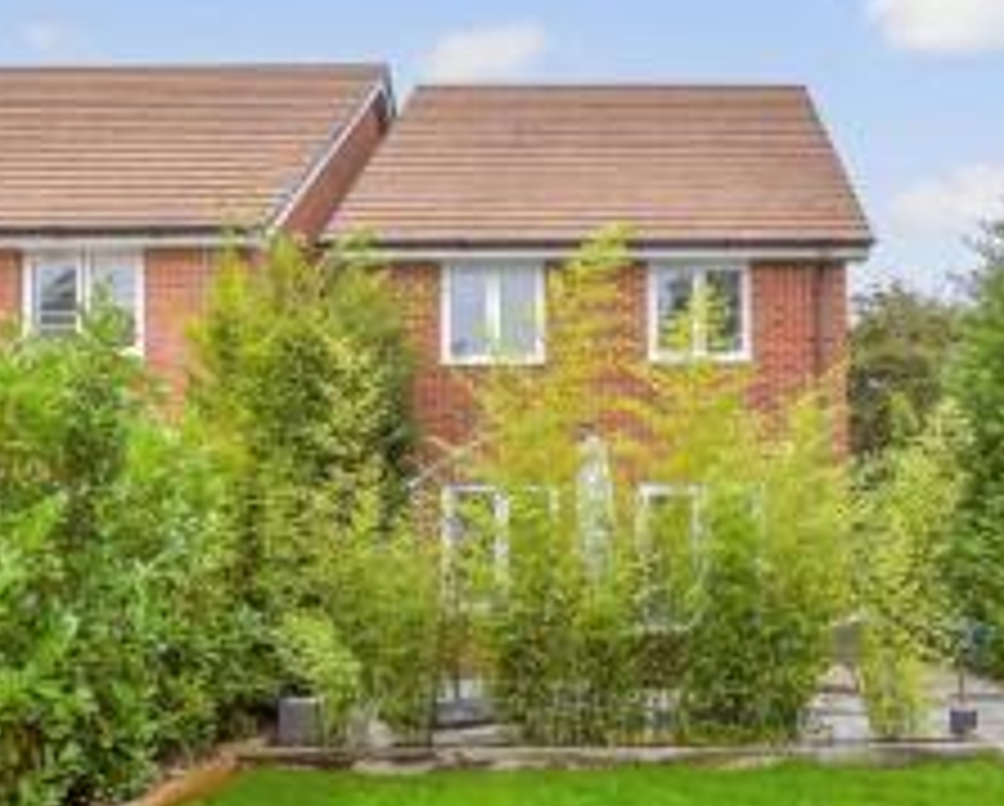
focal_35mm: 32
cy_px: 547
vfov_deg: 45.1
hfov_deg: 54.3
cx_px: 680
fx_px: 952
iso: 500
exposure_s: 1/200
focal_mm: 11
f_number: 9
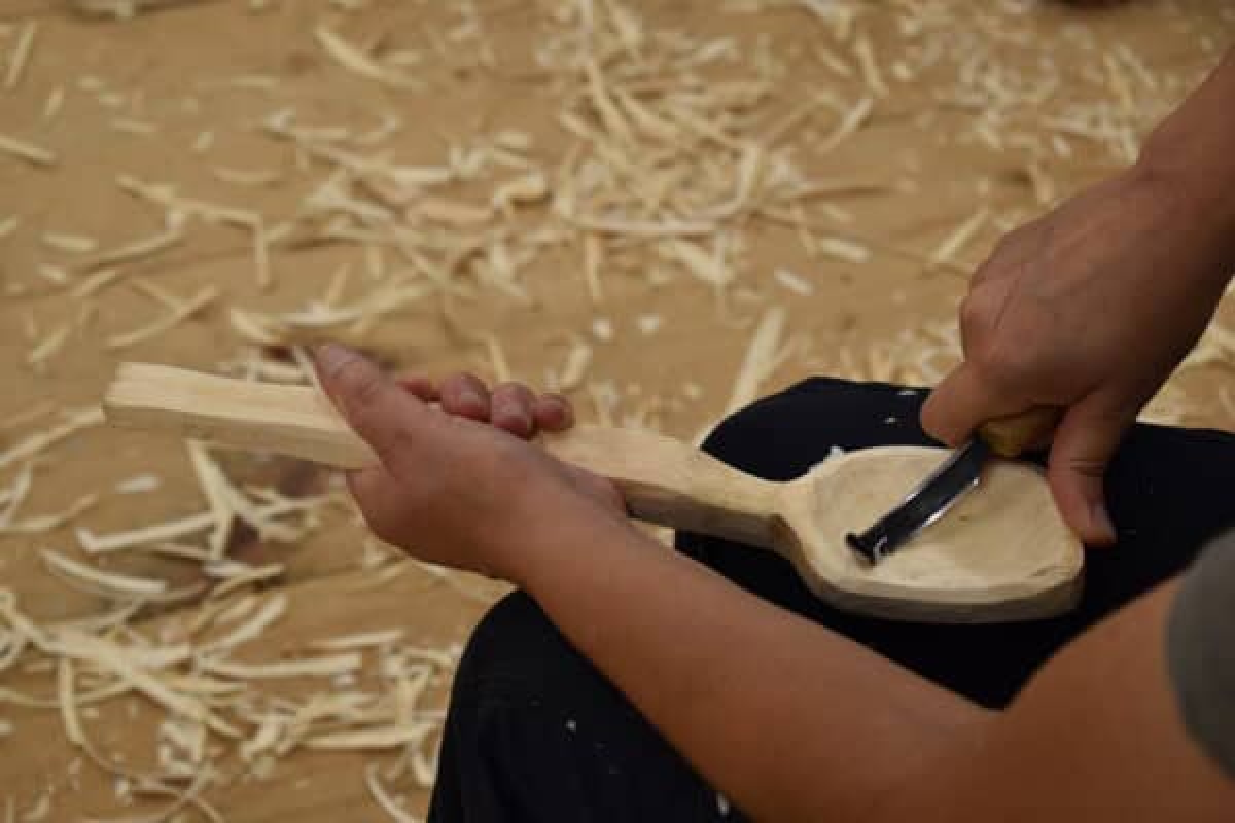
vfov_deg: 16.6
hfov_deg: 24.6
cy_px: 412
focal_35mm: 82
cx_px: 618
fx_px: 2830
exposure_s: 1/60
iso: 450
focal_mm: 55
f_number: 5.6
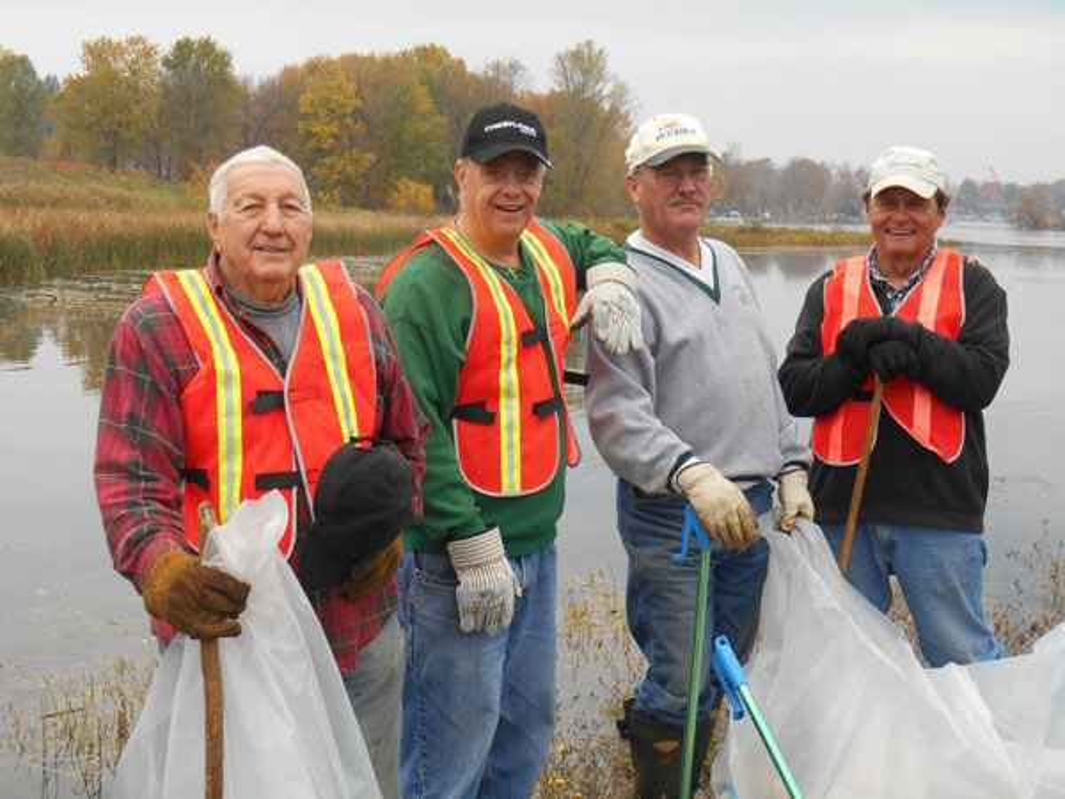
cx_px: 532
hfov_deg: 31.7
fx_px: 1877
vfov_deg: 24.0
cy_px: 400
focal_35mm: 61
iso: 80
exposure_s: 1/80
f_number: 4.4
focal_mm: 10.9
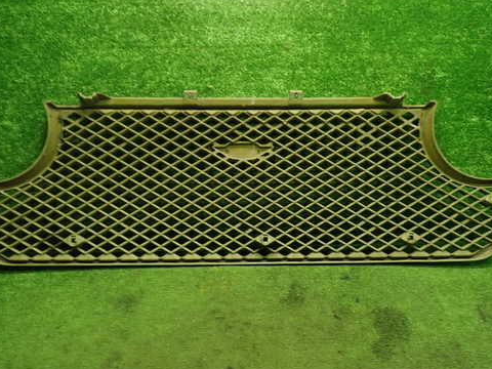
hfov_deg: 46.8
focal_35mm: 40
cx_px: 252
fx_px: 569
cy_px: 188
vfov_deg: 36.0
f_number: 2.4
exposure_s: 1/30
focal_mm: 5.79
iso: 250
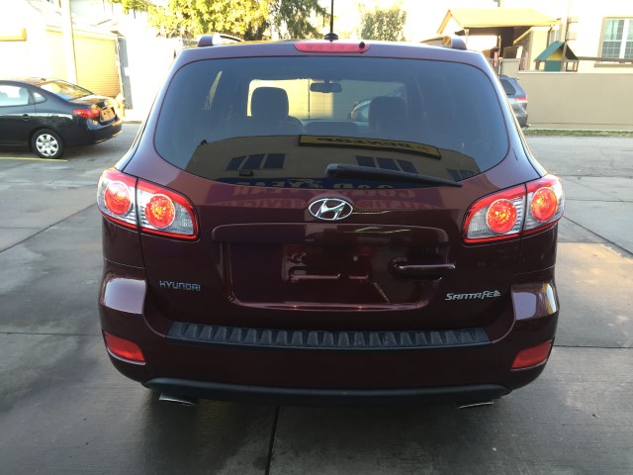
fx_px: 530
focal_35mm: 29
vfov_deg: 48.2
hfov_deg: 61.7
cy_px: 238
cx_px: 316
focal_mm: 4.15
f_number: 2.2
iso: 50
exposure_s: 1/120
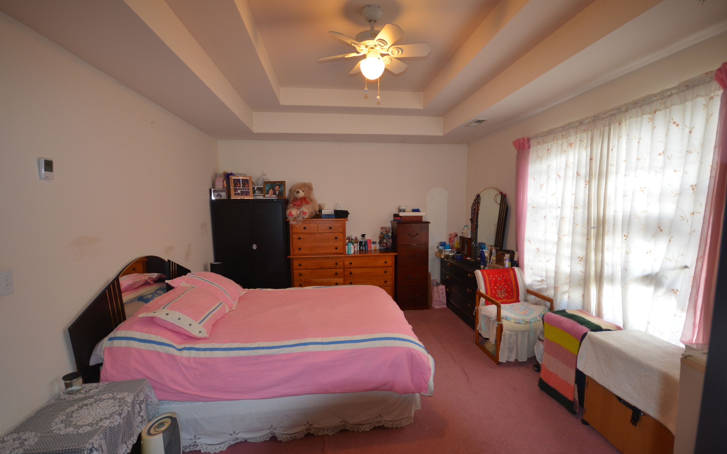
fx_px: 317
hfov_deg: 97.8
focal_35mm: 16
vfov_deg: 71.2
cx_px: 369
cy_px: 243
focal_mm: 10
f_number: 4
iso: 400
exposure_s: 1/60
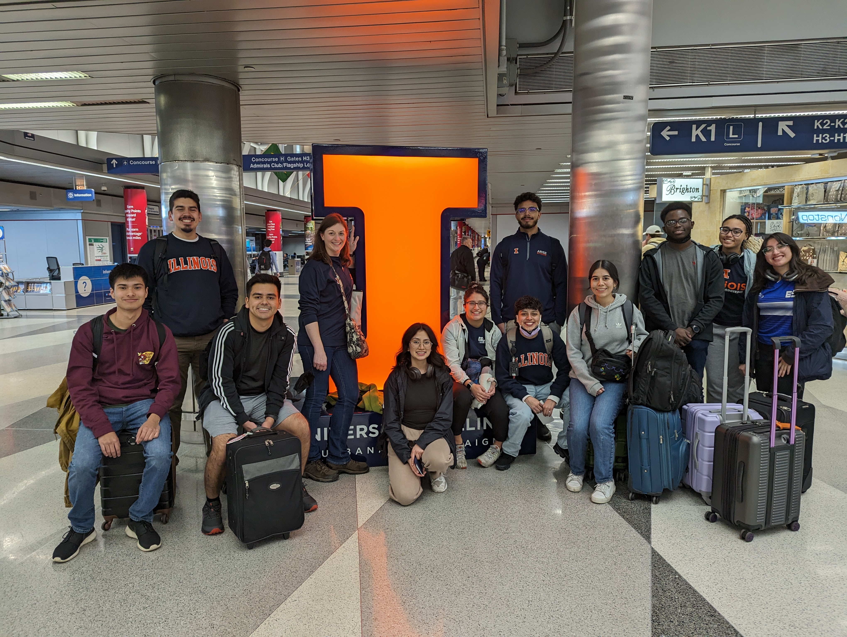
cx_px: 424
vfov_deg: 56.9
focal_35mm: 24
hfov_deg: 71.5
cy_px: 318
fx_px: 588
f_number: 1.85
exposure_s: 1/40
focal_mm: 6.81
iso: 72
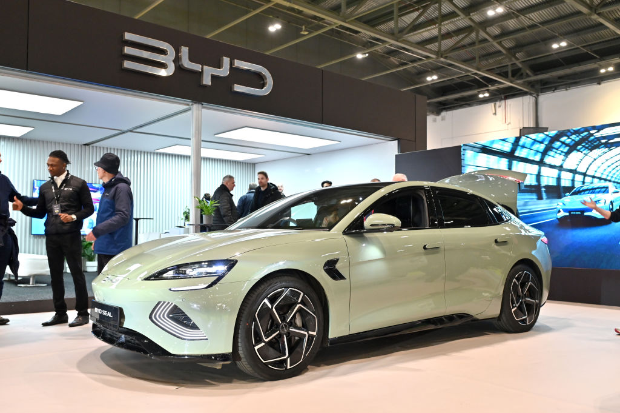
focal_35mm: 32
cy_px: 206
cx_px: 310
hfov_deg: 59.5
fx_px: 542
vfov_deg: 41.6
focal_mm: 31.5
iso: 1250
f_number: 5
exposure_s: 1/30
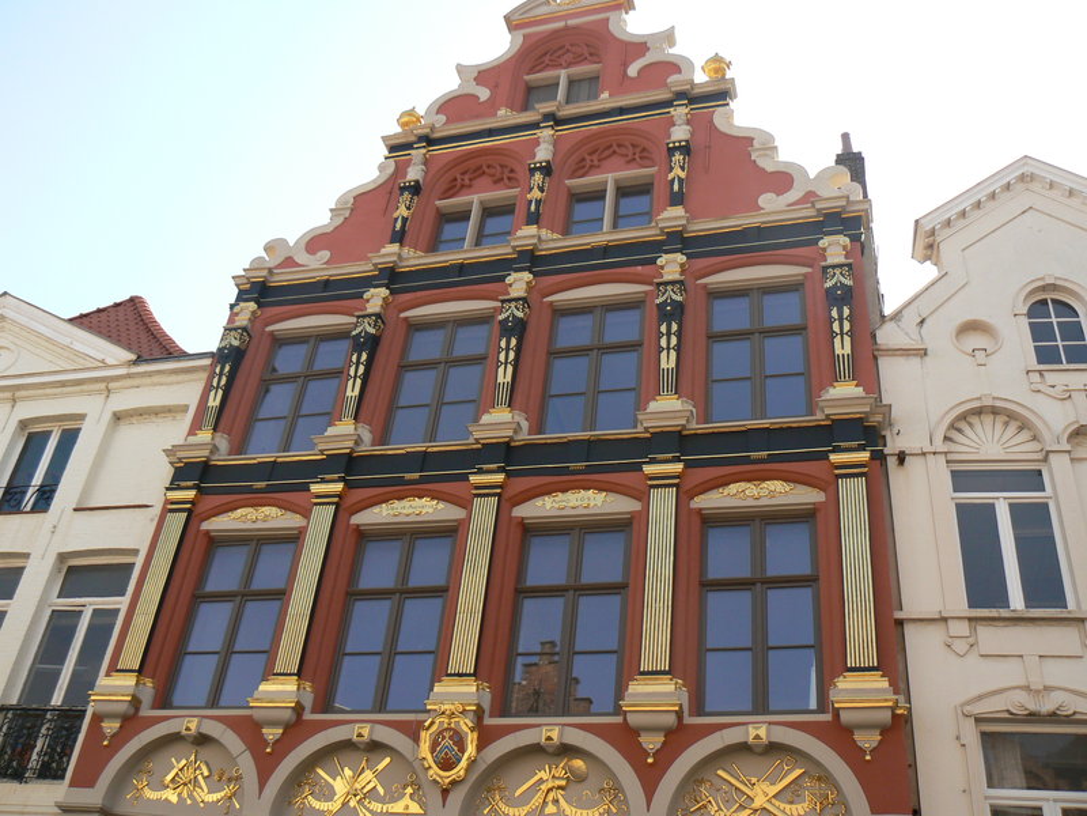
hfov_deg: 51.4
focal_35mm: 36
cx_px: 544
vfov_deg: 39.7
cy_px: 408
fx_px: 1130
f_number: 3.6
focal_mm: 6
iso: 100
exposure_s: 1/640
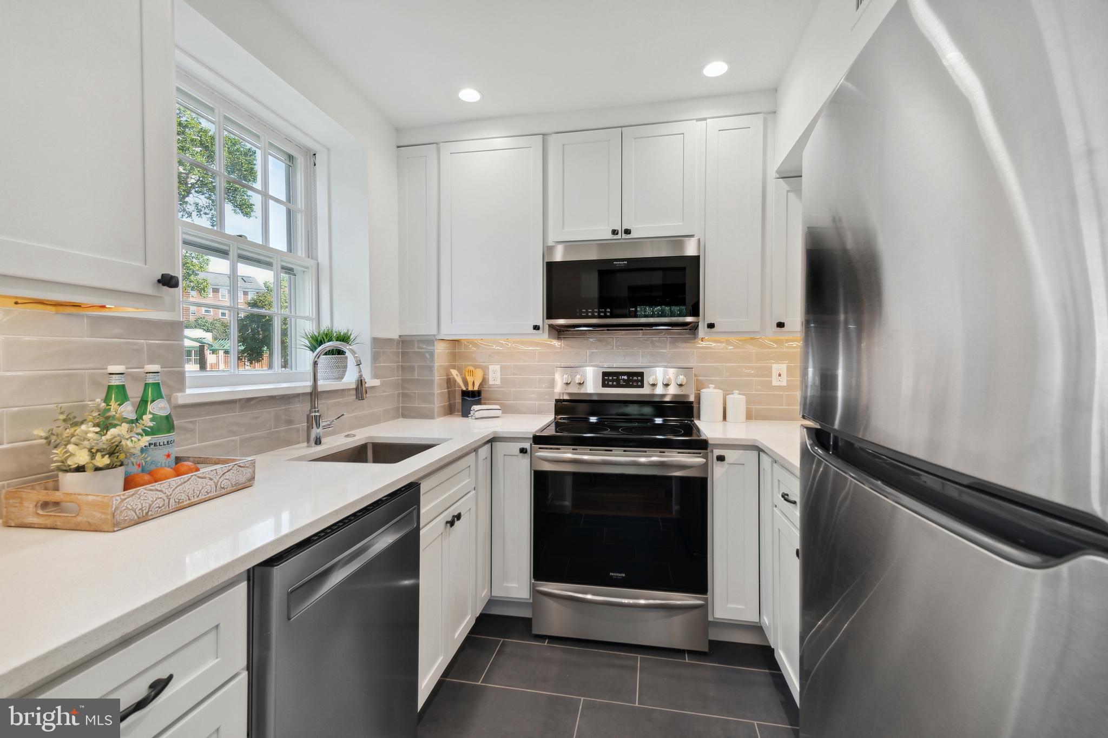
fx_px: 462
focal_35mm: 15
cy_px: 369
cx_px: 554
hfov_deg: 100.4
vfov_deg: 77.3
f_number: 10
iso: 200
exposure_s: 1/4
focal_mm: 10
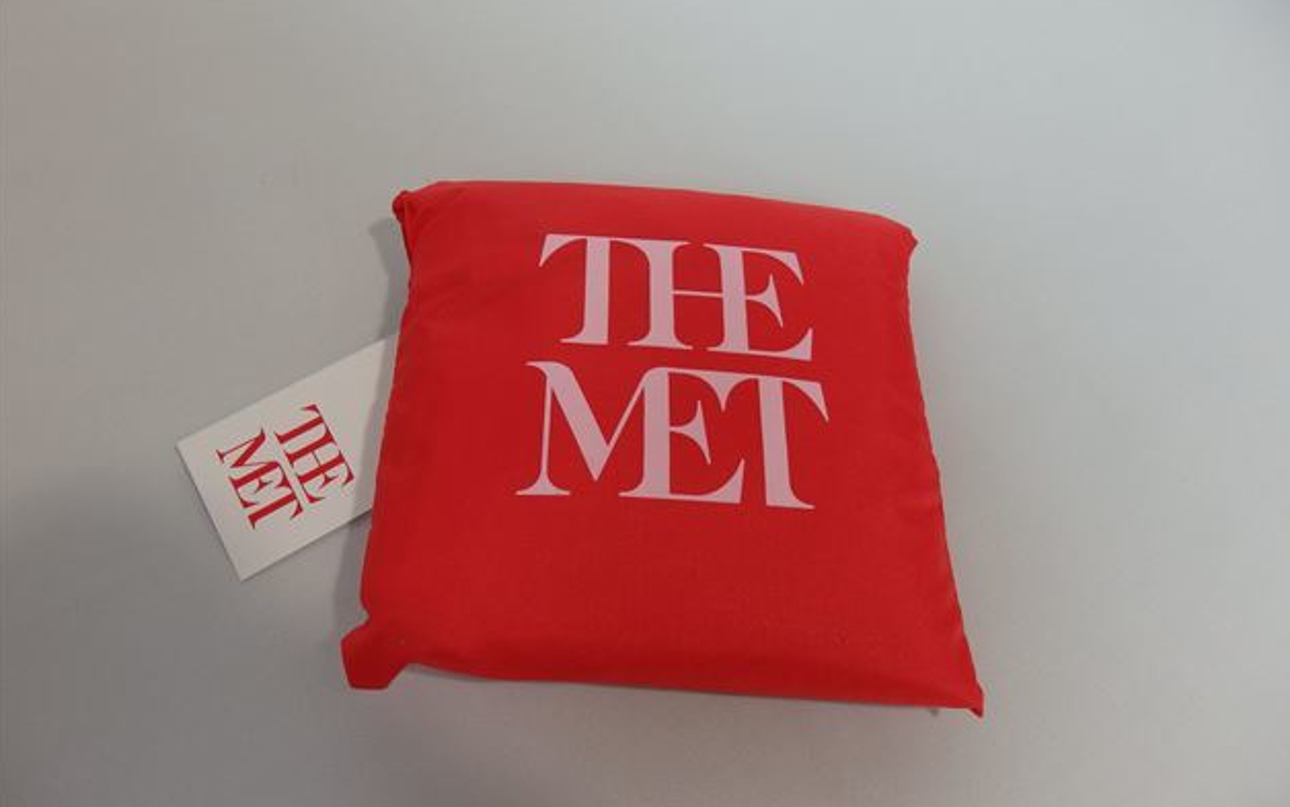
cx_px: 651
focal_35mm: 27
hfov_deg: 68.4
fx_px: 950
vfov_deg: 46.0
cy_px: 368
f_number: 3
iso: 125
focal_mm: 4.5
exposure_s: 1/40
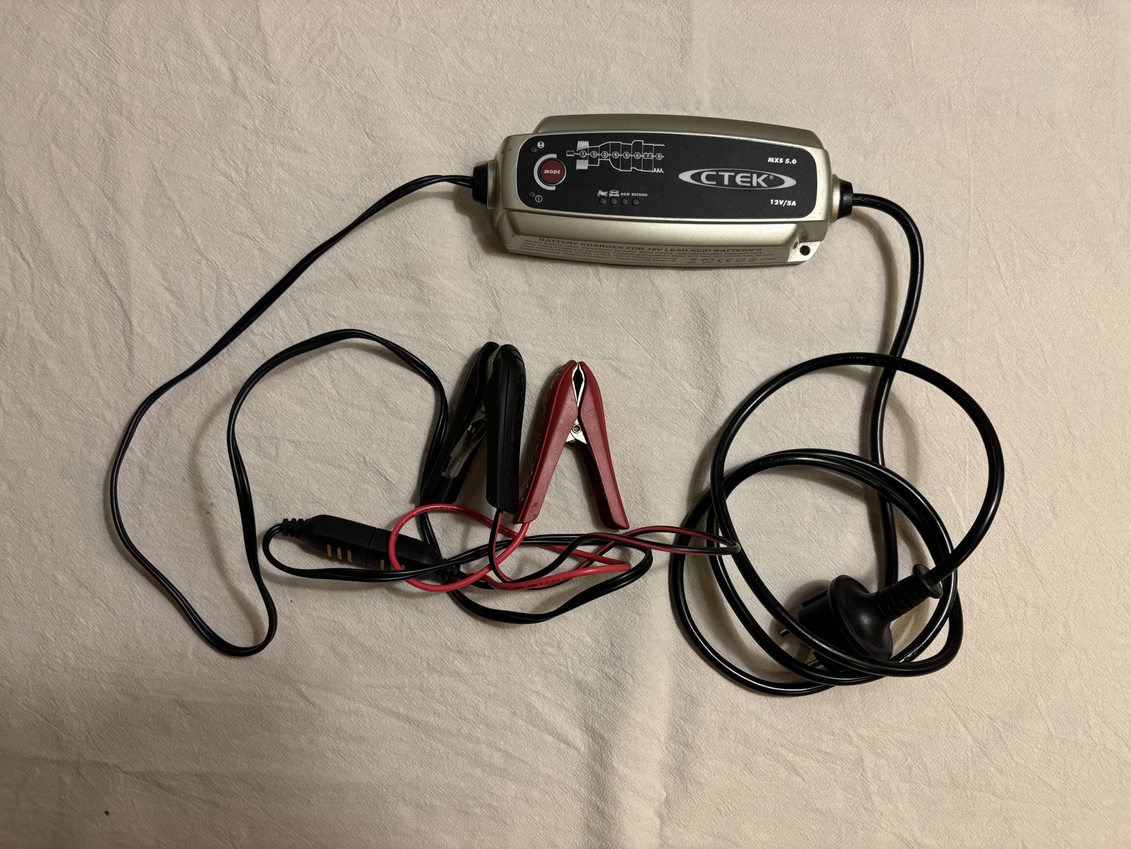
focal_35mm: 26
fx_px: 849
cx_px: 566
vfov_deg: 53.1
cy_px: 424
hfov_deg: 67.3
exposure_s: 1/50
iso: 160
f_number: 1.6
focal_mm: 5.96
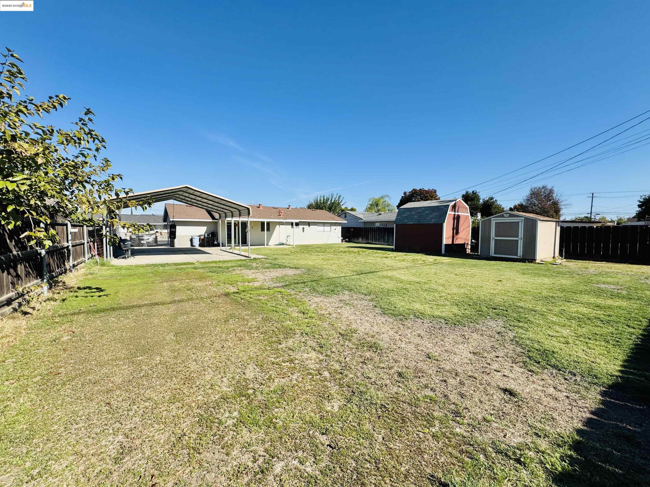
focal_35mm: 14
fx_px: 263
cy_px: 244
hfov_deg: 102.1
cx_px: 325
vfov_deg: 85.7
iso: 50
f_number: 2.2
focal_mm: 2.22
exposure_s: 1/2083
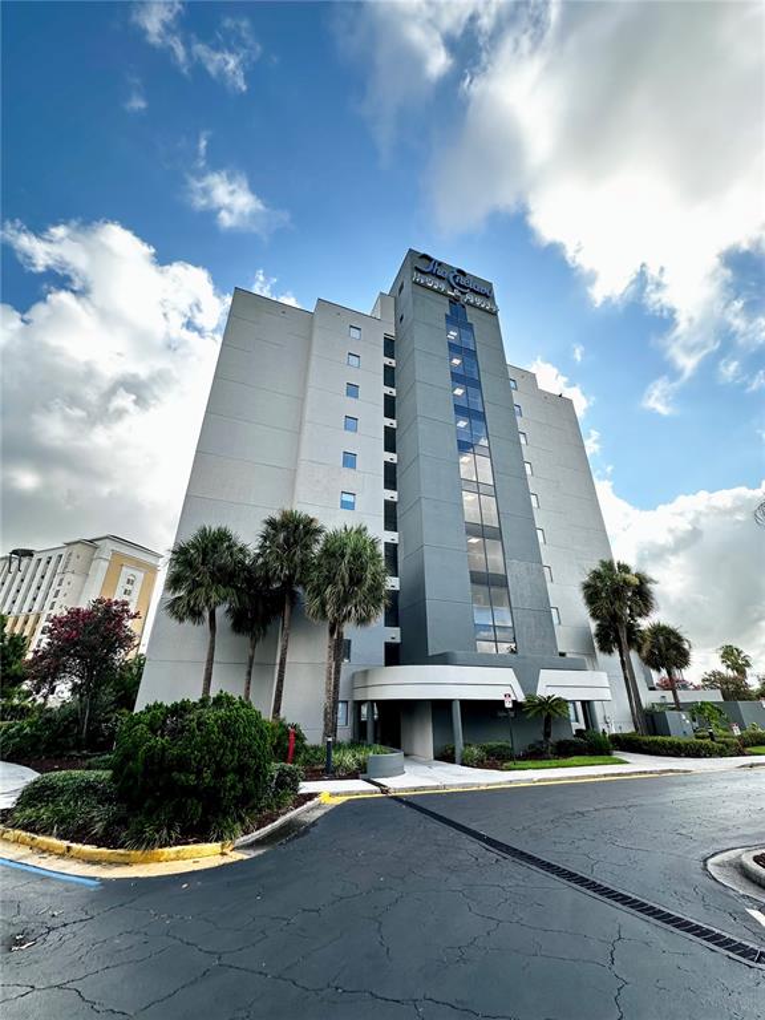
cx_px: 382
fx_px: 413
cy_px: 510
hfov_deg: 85.7
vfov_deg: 102.1
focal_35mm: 14
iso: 40
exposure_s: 1/515
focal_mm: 2.22
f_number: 2.2
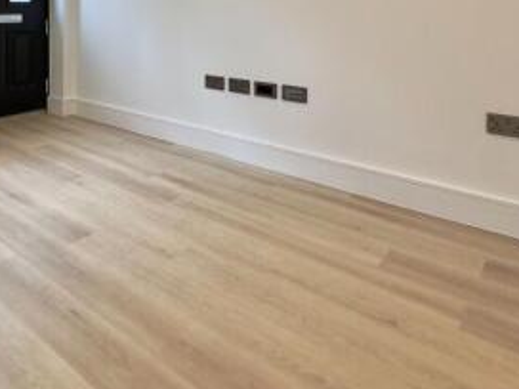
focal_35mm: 30
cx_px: 138
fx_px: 450
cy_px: 12
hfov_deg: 57.3
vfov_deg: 41.5
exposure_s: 1/104
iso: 40
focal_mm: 2.22
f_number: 2.2
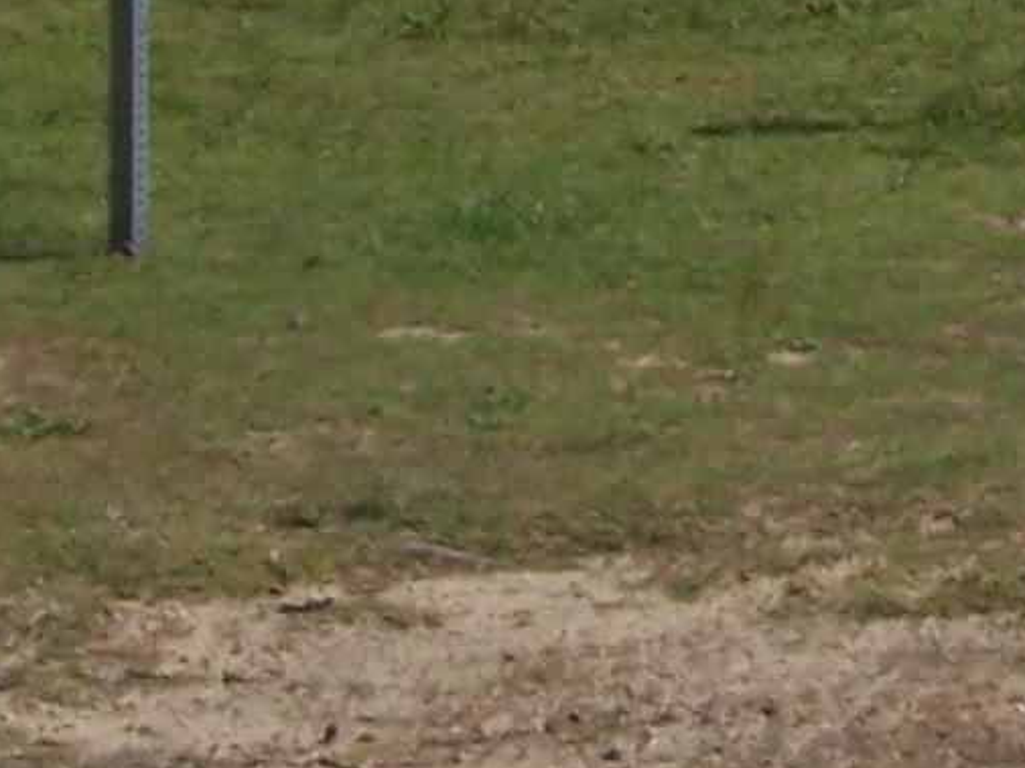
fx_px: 5740
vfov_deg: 7.5
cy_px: -528
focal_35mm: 194
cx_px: 1001
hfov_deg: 10.1
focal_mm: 6.3
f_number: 5.6
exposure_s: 1/640
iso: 80
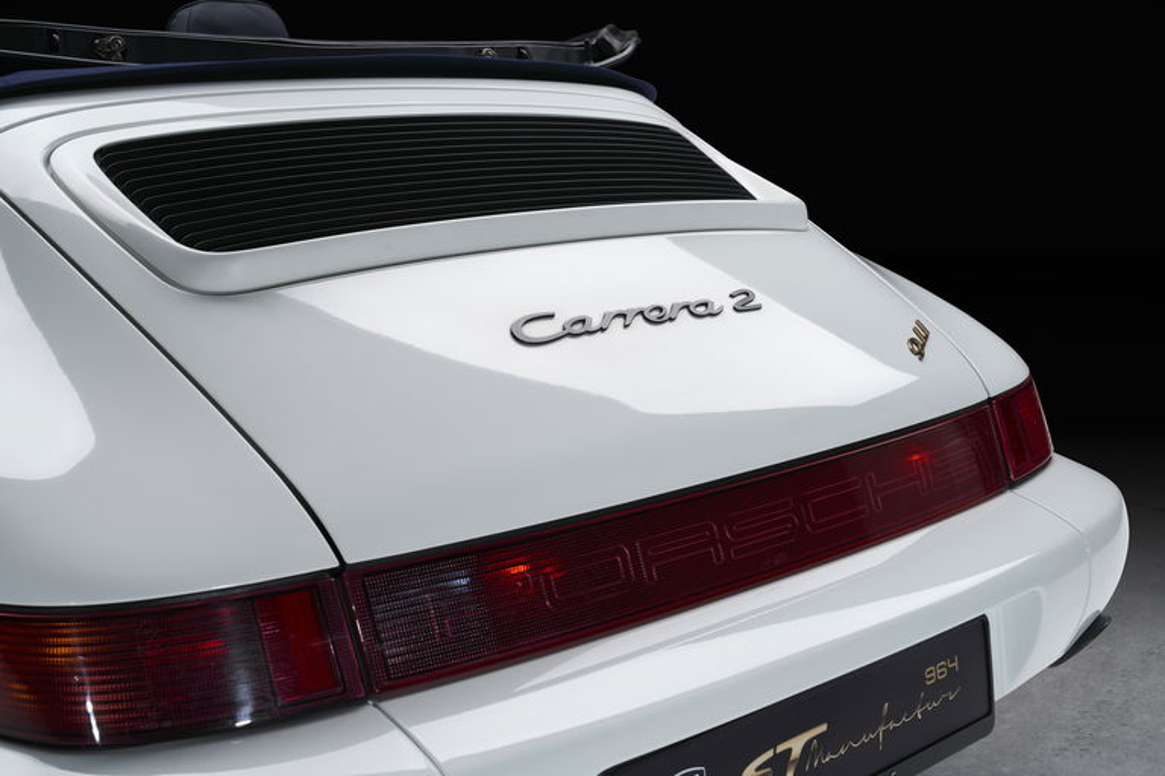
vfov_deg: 30.5
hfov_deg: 44.5
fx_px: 1424
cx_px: 582
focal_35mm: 44
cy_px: 388
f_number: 10
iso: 80
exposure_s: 1/100
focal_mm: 44
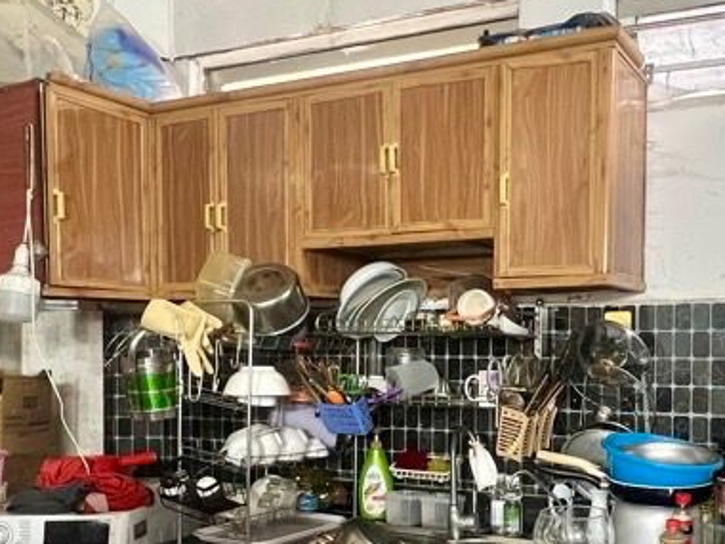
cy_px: 372
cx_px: 542
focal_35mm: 35
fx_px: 733
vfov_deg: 40.1
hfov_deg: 50.5
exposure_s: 1/50
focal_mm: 1.57
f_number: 1.8
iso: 500
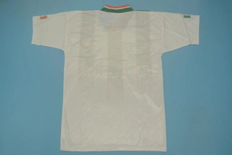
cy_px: 78
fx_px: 213
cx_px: 116
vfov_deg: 40.0
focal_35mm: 33
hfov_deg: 57.2
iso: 200
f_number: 4.5
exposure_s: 1/200
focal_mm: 22
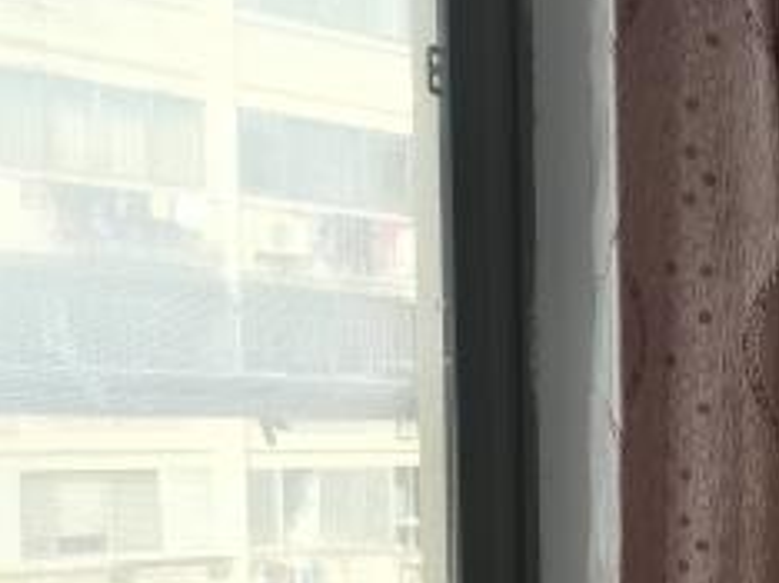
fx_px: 2001
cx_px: 1165
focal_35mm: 89
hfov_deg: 19.3
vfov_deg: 15.9
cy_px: 706
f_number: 1.8
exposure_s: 1/100
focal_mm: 5.58
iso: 64
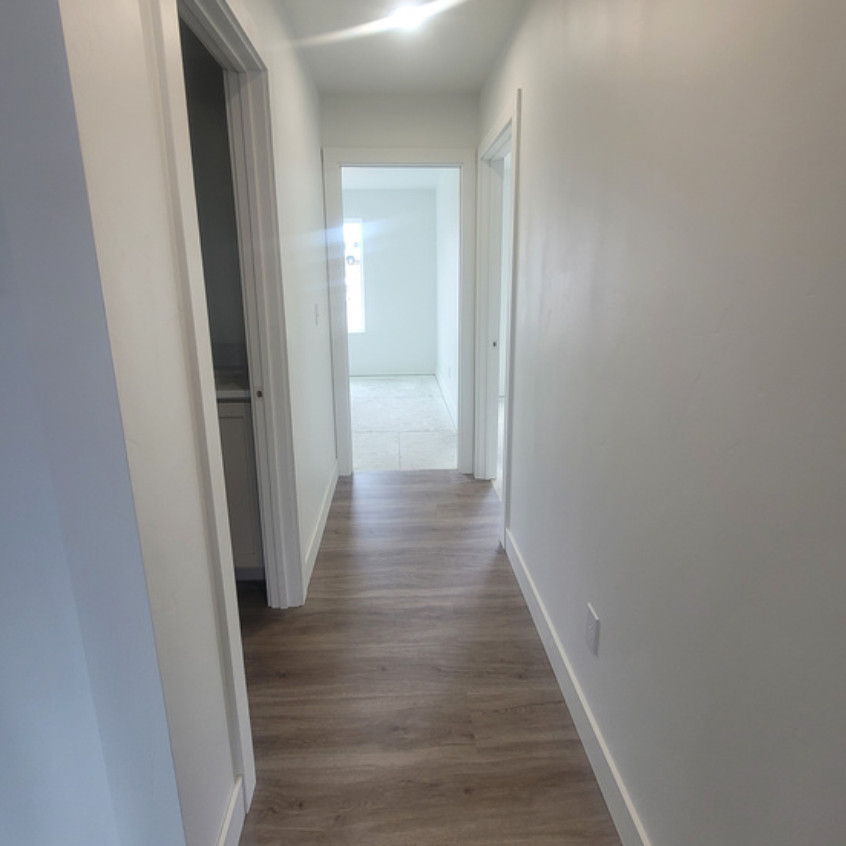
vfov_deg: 87.2
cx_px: 412
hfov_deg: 87.4
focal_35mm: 16
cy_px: 385
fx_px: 442
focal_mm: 2.2
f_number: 2.2
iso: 100
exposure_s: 1/120
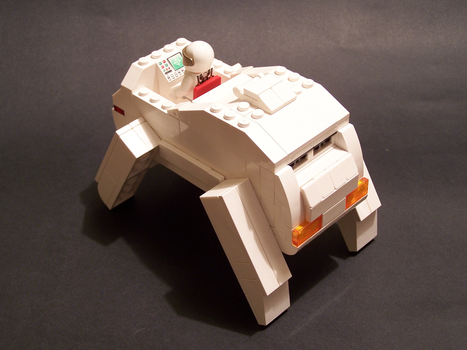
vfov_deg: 22.9
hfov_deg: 30.3
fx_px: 863
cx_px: 234
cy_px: 175
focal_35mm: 64
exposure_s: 1/2
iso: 80
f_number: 3.2
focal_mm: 10.7
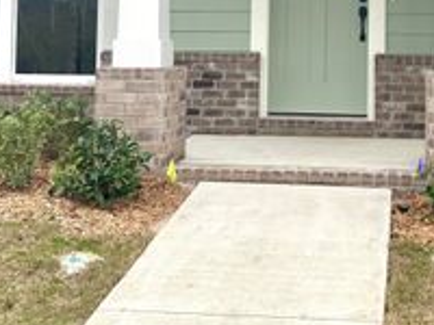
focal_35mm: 65
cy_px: 3
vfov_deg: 21.8
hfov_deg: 29.4
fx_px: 815
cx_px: 319
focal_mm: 5.96
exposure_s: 1/2985
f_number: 1.6
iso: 64
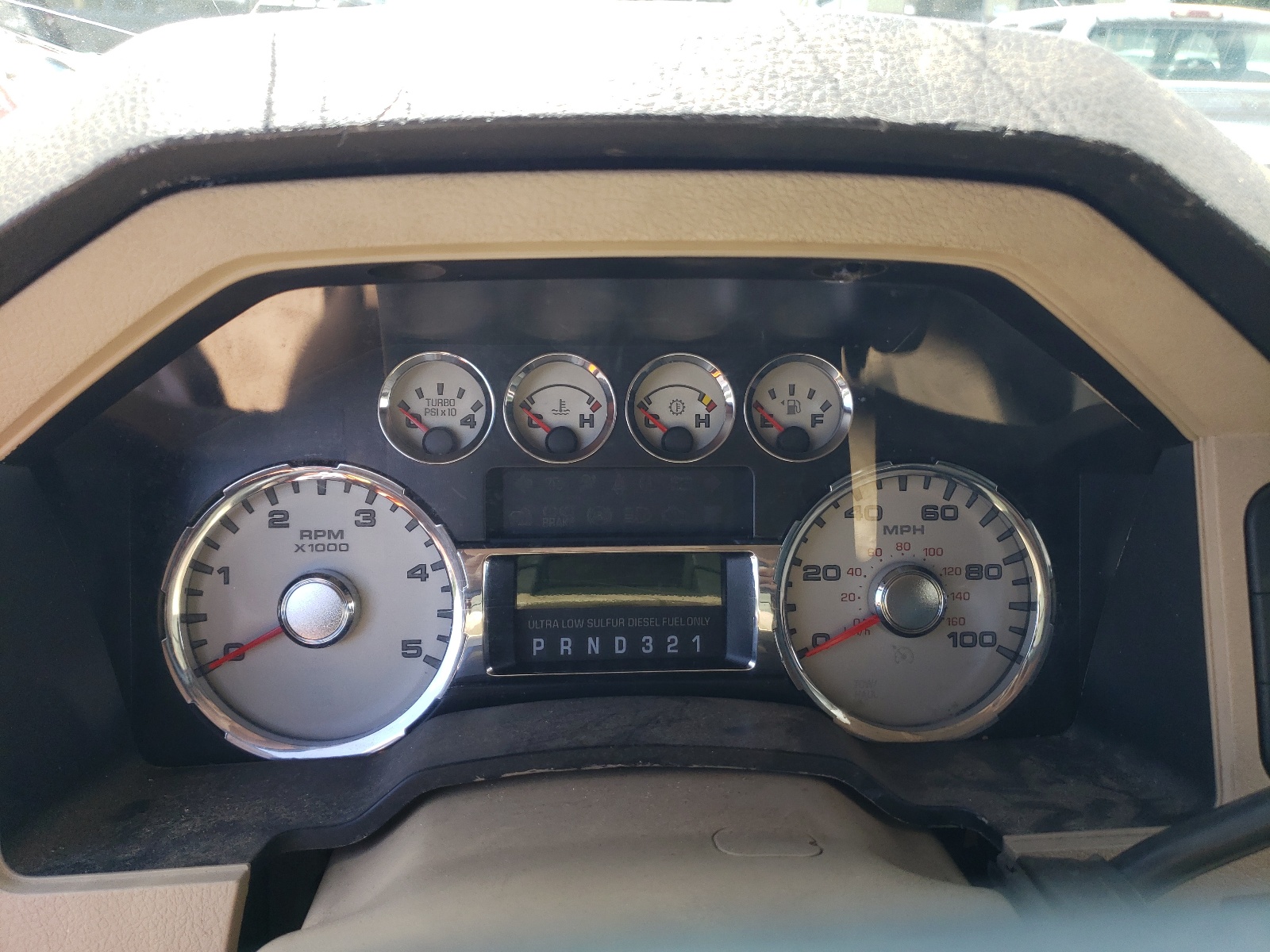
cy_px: 476
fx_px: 954
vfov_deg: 53.1
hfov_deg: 67.3
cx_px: 635
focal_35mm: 26
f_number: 1.5
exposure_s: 1/294
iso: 50
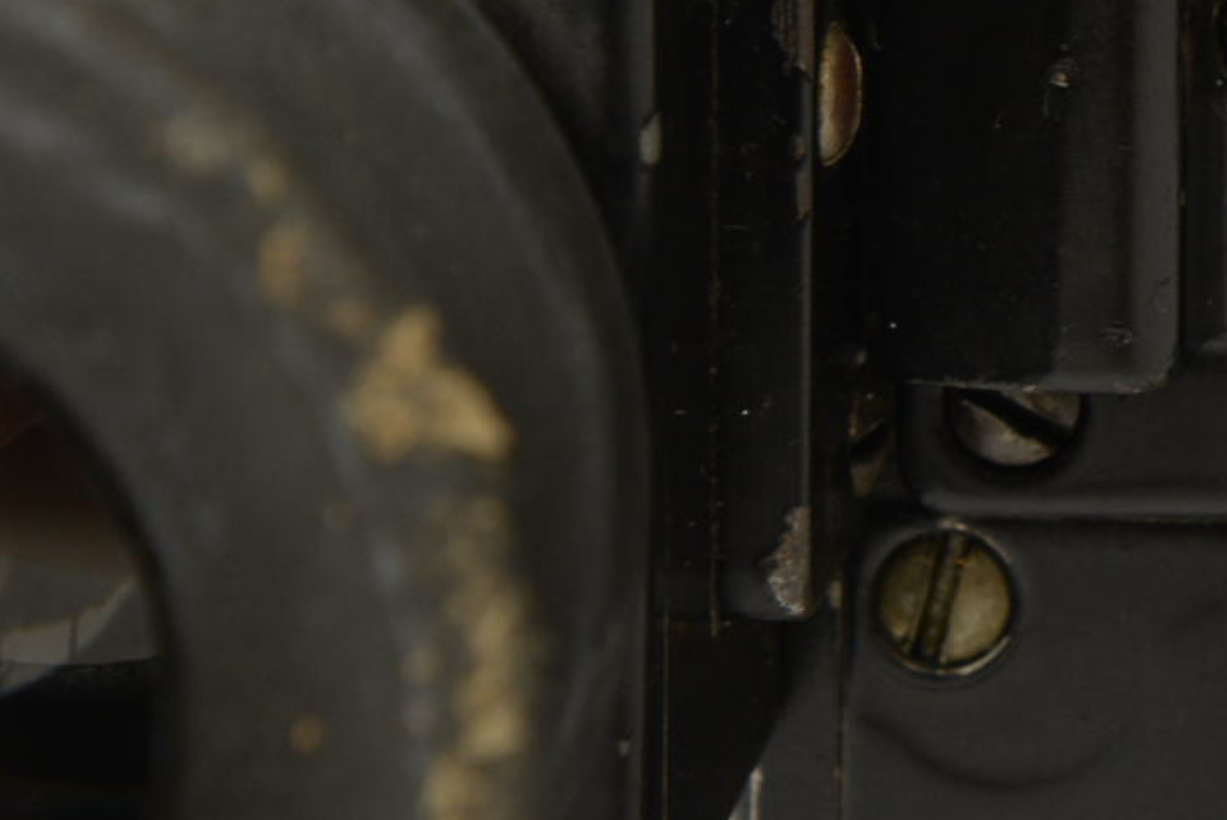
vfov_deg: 3.8
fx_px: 12209
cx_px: 2315
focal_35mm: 358
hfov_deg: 5.6
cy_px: -538
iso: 400
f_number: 11
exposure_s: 1/125
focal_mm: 85
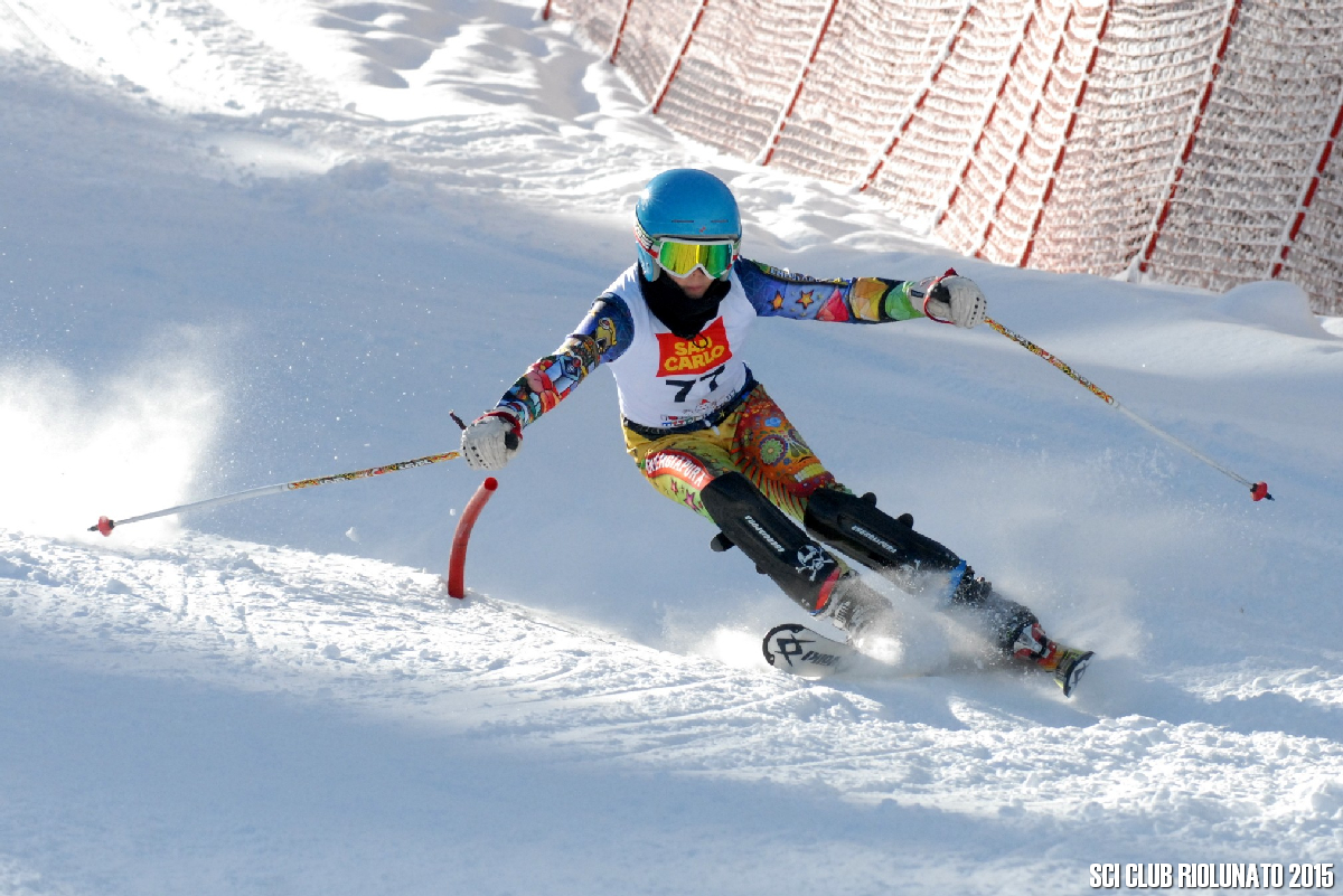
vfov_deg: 9.2
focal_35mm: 150
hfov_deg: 13.7
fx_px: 5598
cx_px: 672
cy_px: 448
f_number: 8
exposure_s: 1/2000
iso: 800
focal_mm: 100
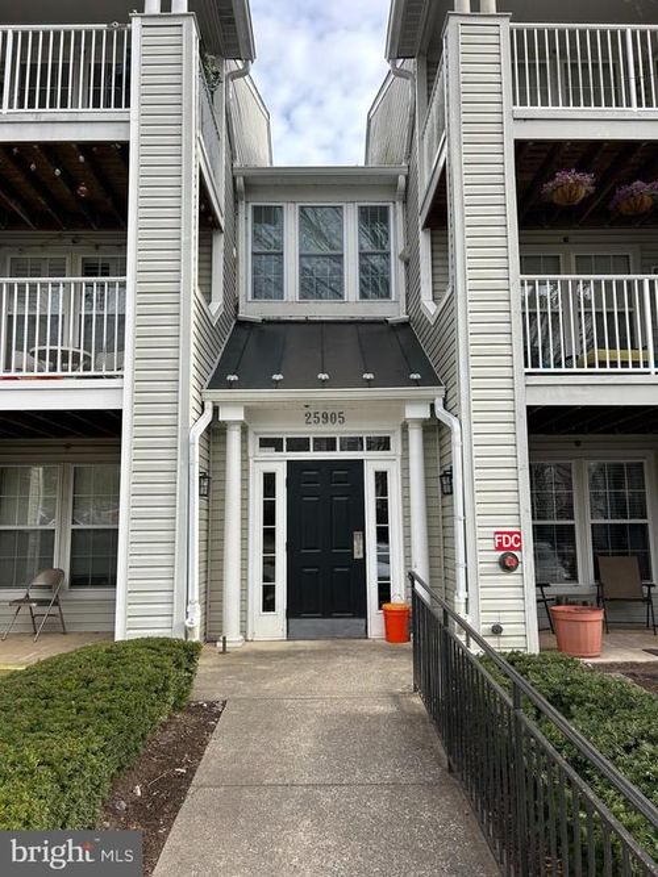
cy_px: 438
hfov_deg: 53.0
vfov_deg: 67.3
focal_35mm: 26
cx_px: 329
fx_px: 659
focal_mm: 5.7
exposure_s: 1/1124
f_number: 1.5
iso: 50
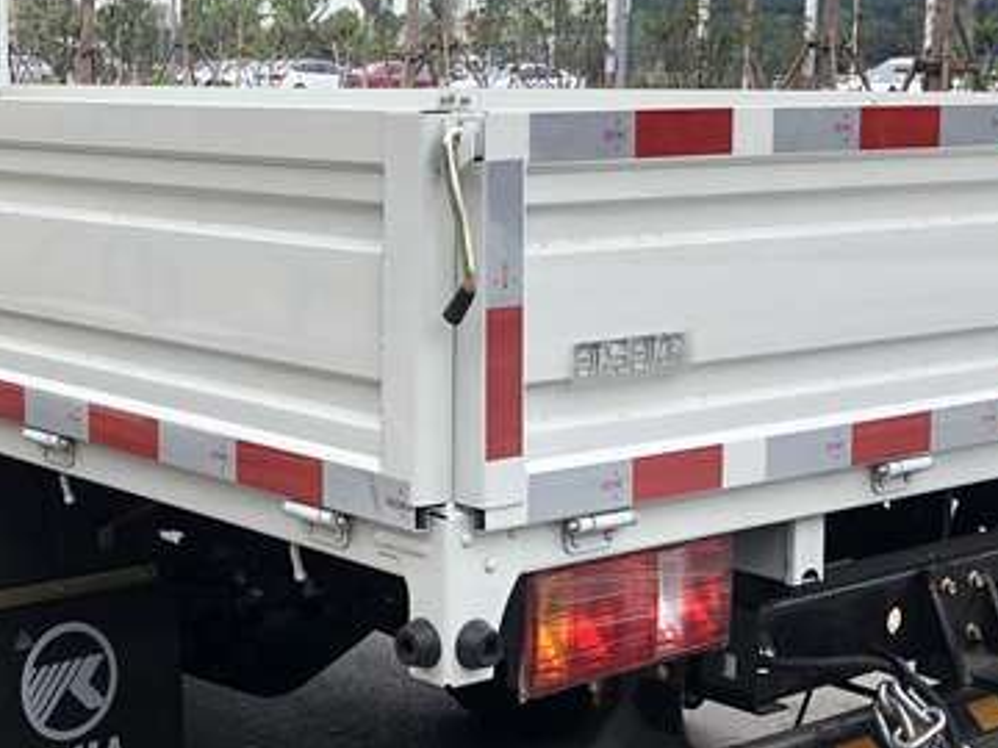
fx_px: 2018
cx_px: 247
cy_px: 314
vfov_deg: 21.0
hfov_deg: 27.4
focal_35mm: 70
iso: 20
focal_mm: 4
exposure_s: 1/261
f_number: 1.8
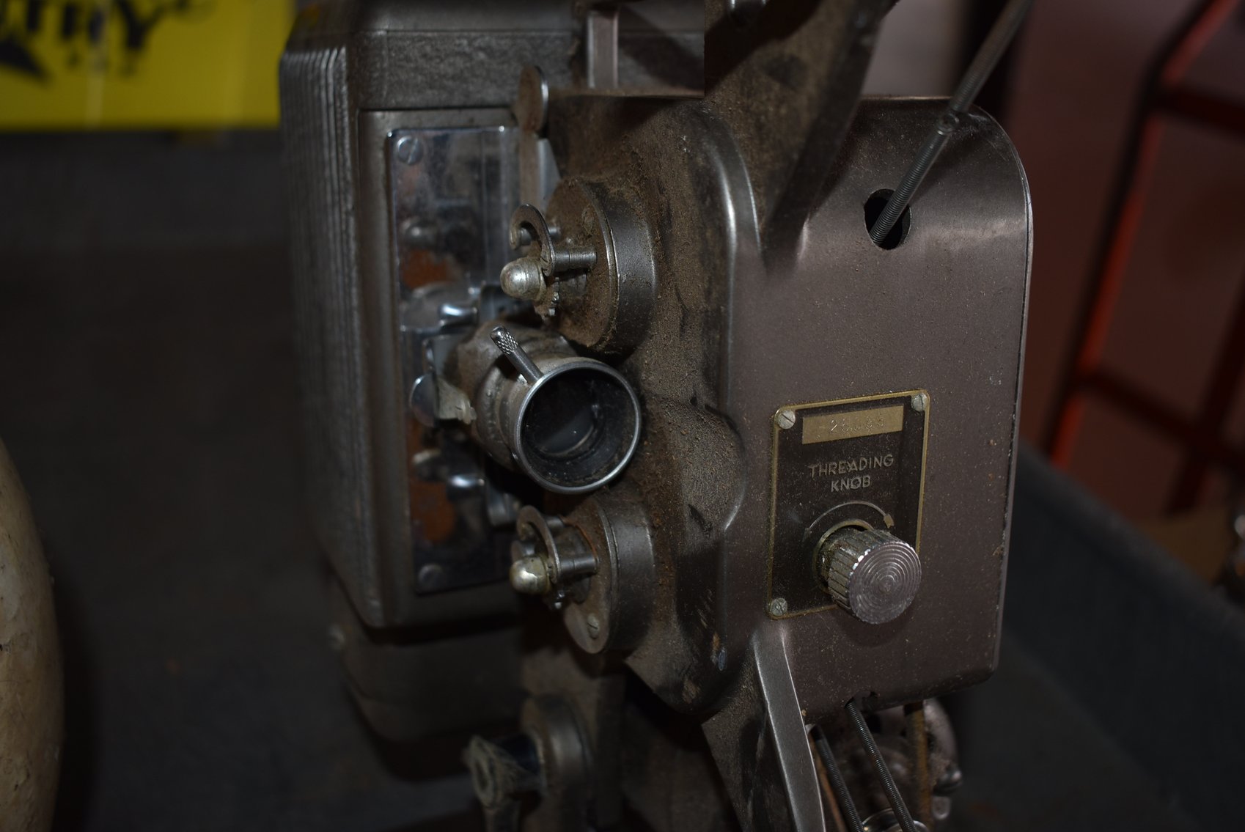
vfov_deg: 36.9
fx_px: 1246
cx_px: 622
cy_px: 416
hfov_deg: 53.1
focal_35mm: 36
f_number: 3.8
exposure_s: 1/125
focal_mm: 24
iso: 160
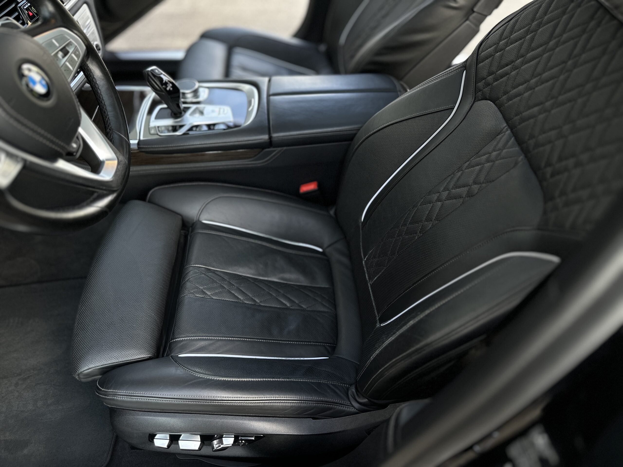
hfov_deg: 71.6
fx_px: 432
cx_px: 312
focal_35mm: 24
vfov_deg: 56.8
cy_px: 234
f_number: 1.78
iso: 64
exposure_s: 1/121
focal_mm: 6.86
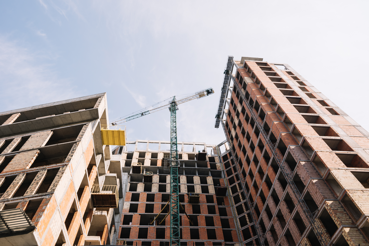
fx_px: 246
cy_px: 123
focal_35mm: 24
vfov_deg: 53.2
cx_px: 184
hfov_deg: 73.7
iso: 250
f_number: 5.6
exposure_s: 1/1250
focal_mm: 24
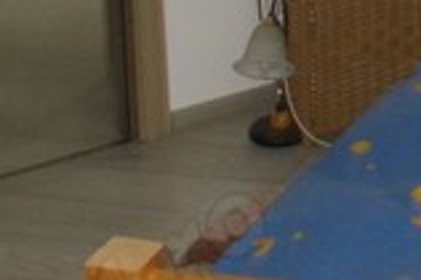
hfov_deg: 13.7
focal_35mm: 137
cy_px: -192
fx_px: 1600
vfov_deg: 9.6
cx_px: 703
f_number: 3.2
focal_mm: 4.6
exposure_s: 1/25
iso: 200
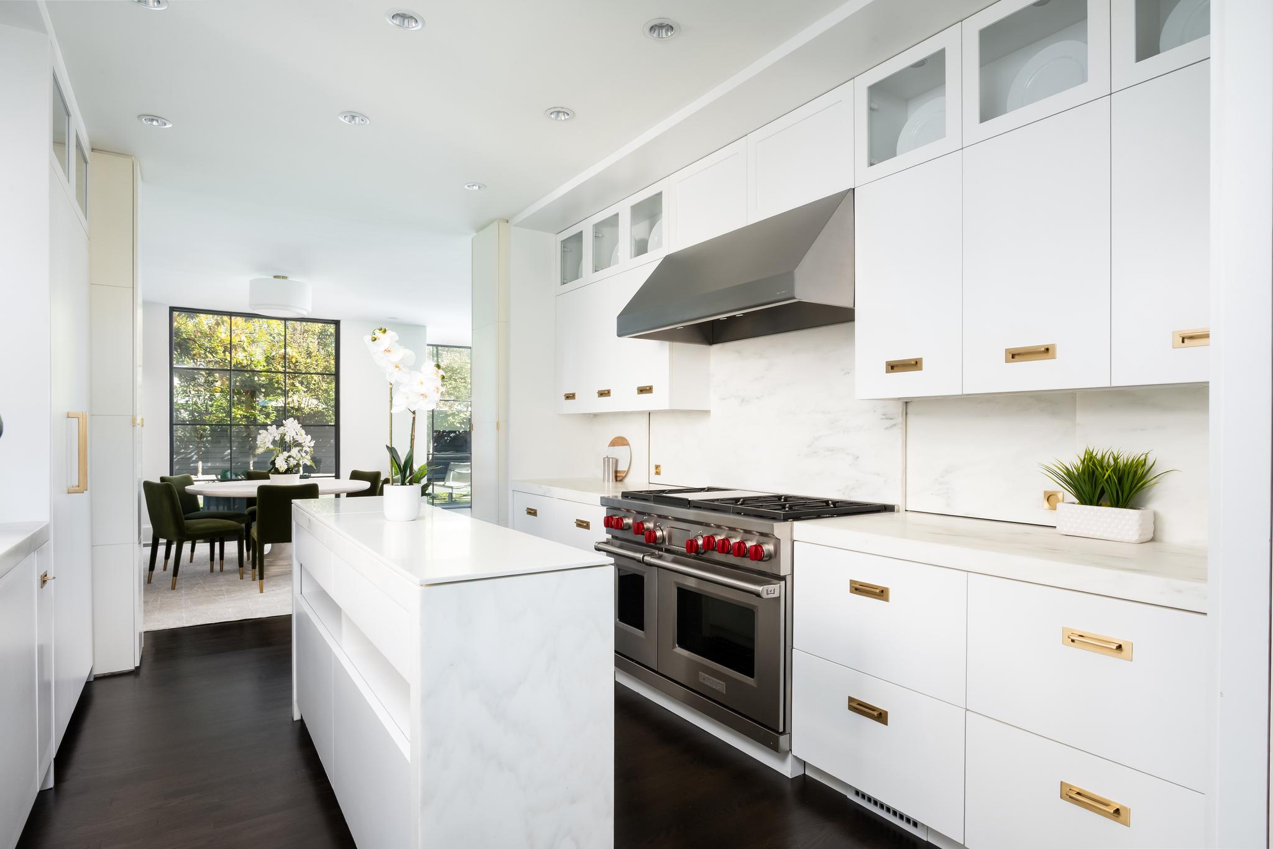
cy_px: 424
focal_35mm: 20
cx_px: 636
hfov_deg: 84.0
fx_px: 707
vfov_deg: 61.9
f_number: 13
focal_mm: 20
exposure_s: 1/100
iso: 800
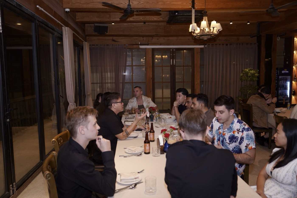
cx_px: 148
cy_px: 99
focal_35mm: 29
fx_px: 239
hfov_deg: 63.7
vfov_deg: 45.0
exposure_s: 1/100
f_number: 2.8
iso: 640
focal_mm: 29
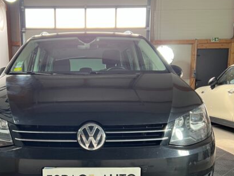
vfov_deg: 36.3
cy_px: 124
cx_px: 82
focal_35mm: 39
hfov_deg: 47.2
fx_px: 264
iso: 160
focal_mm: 5.7
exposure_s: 1/50
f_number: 1.5
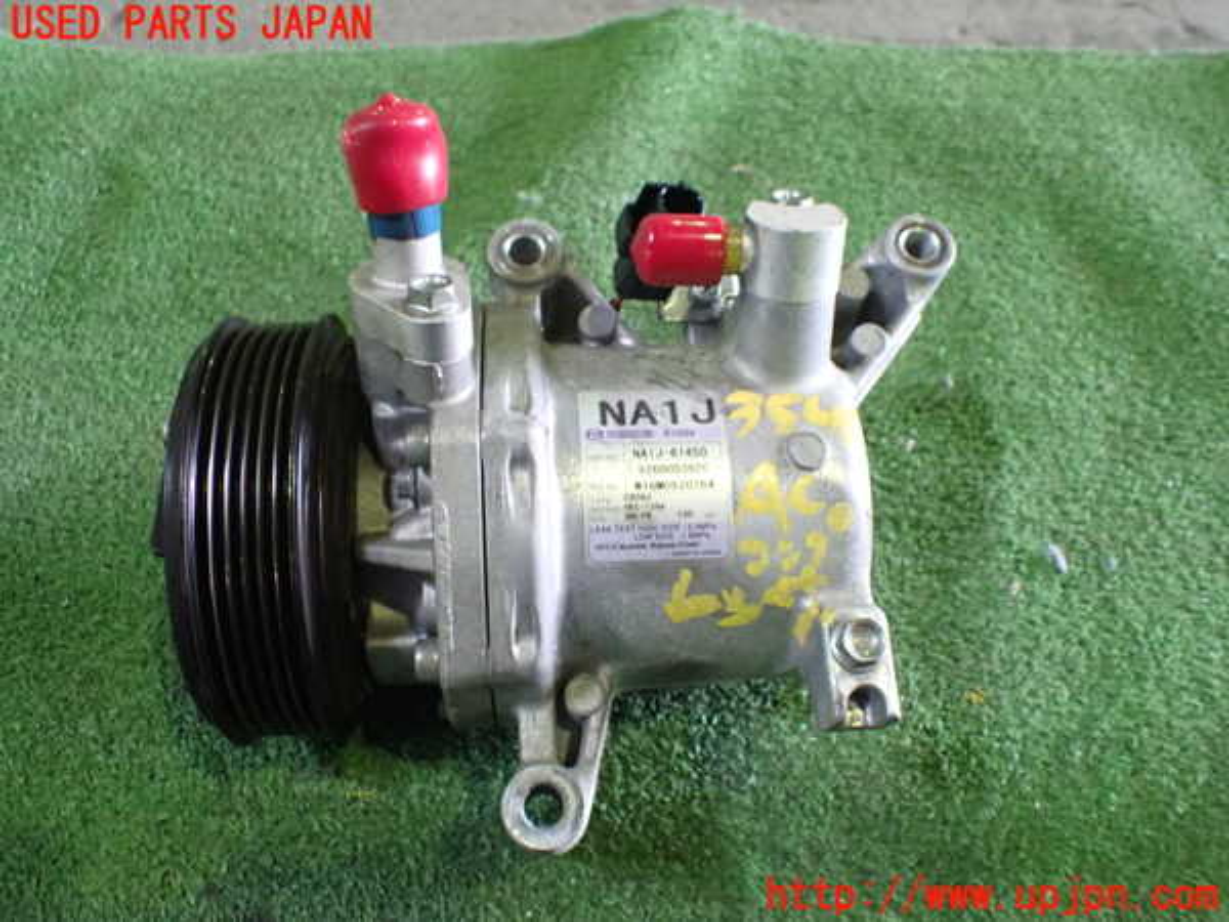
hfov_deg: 60.0
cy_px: 461
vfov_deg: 46.8
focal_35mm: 30
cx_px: 614
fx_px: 1065
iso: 800
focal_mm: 5.4
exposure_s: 1/50
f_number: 2.3
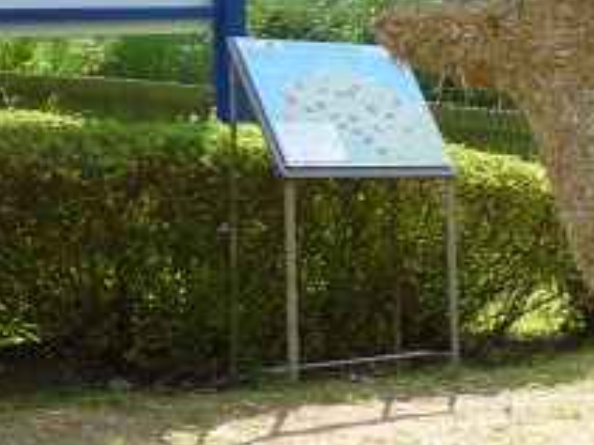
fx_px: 1886
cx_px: 937
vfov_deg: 13.4
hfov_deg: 16.1
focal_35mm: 110
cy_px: 166
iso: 100
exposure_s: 1/250
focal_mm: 5.2
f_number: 3.3
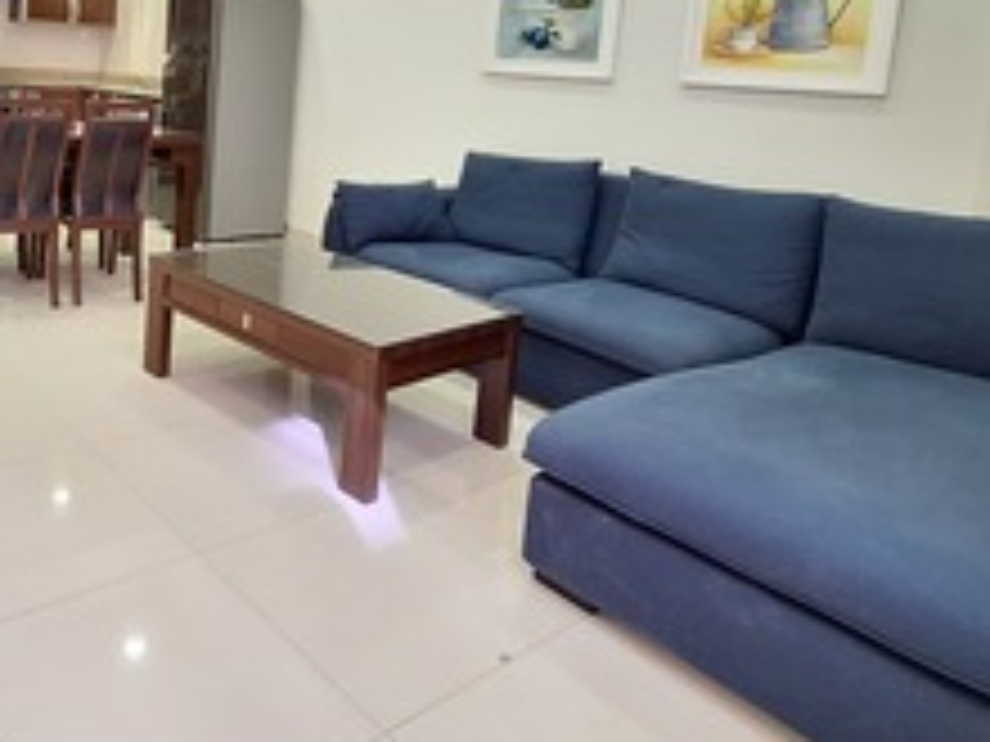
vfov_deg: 48.2
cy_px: 137
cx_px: 191
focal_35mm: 27
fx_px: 772
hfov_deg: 59.9
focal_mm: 1.74
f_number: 2.2
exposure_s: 1/50
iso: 125
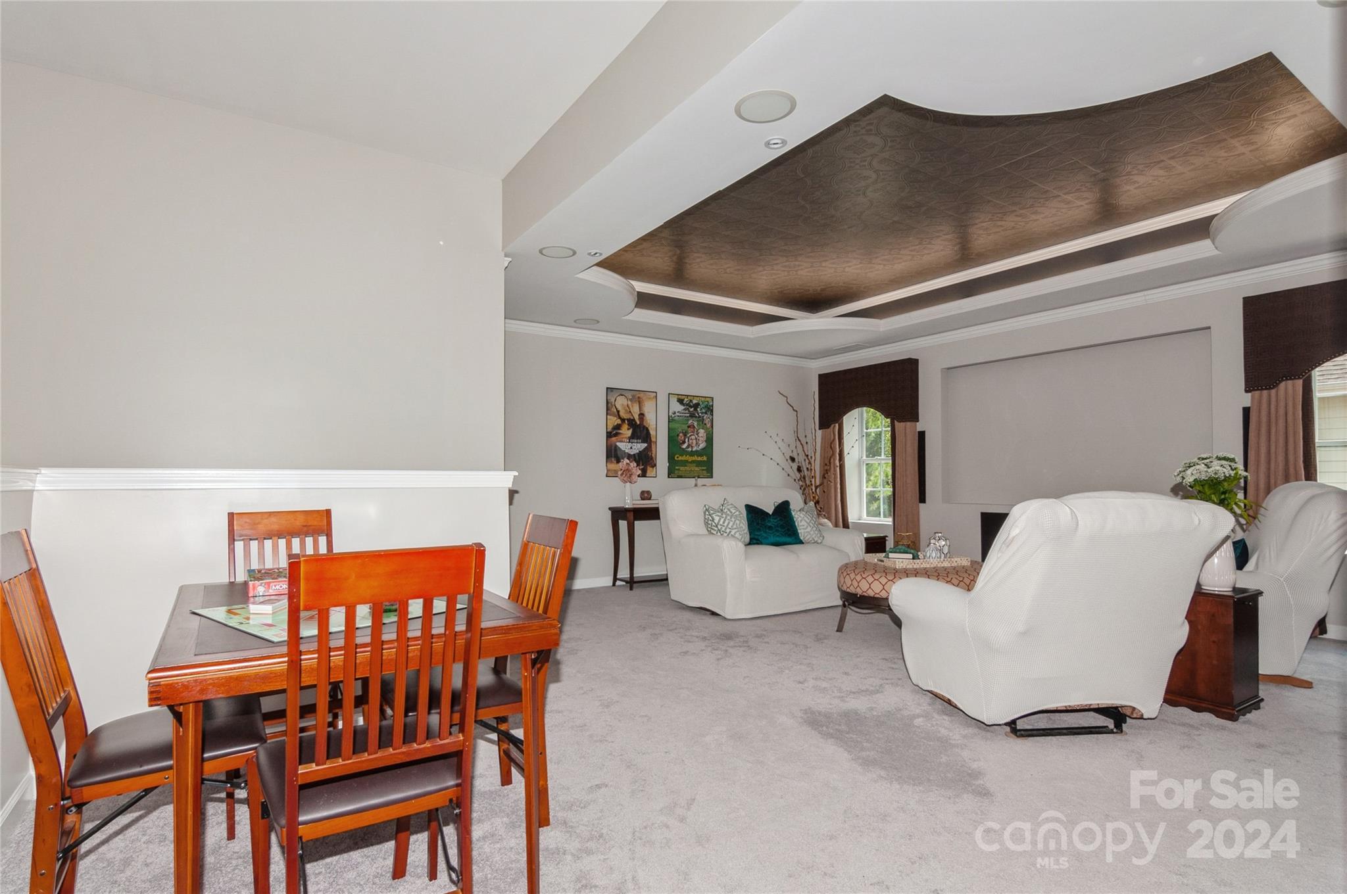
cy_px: 447
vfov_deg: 71.9
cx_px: 674
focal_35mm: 16
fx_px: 617
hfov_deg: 95.1
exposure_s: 1/100
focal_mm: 11
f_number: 8
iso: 200
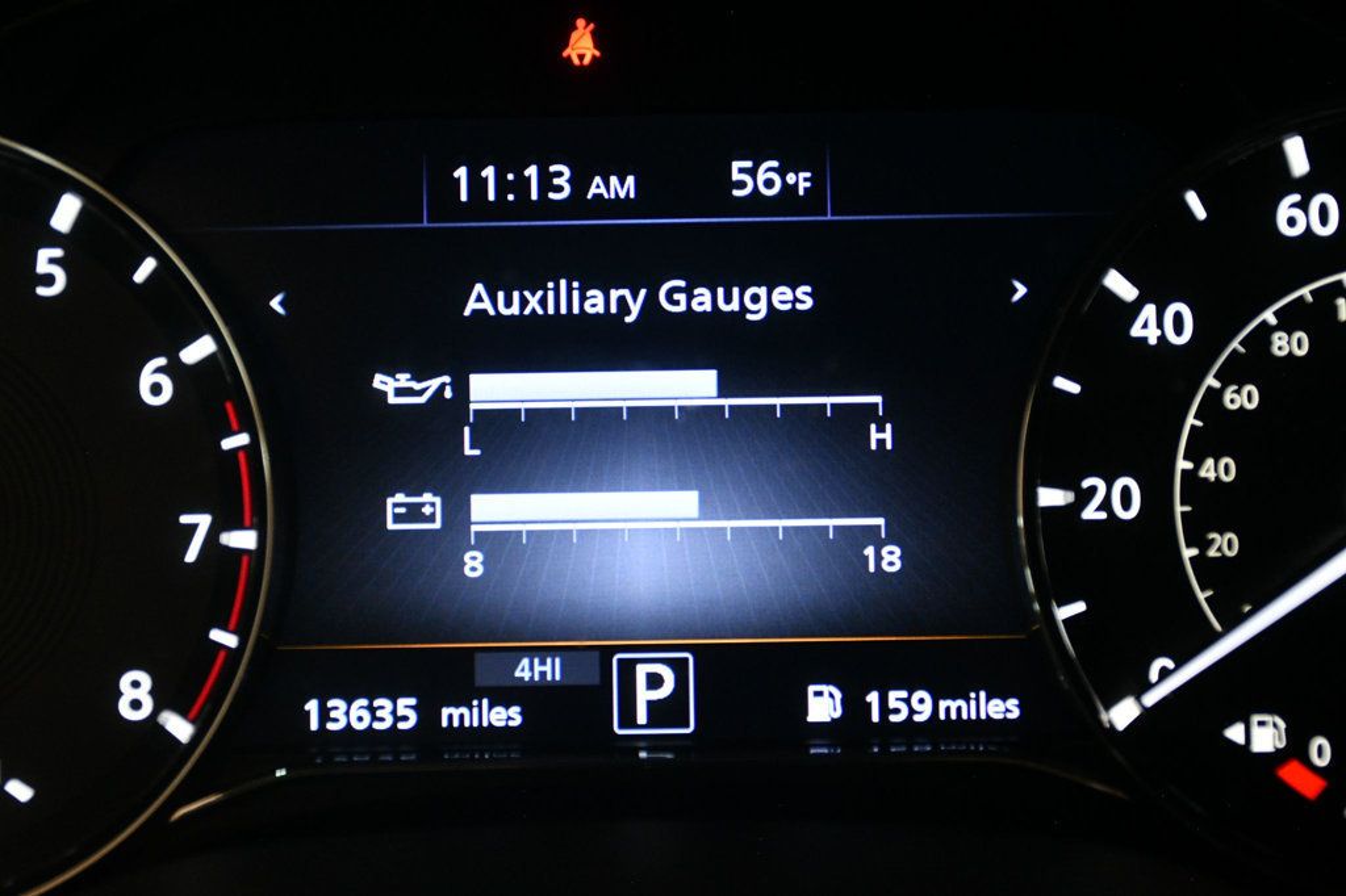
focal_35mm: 67
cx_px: 673
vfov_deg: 20.3
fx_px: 2504
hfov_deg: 30.1
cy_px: 448
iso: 1600
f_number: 4.5
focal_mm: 45
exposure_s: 1/125
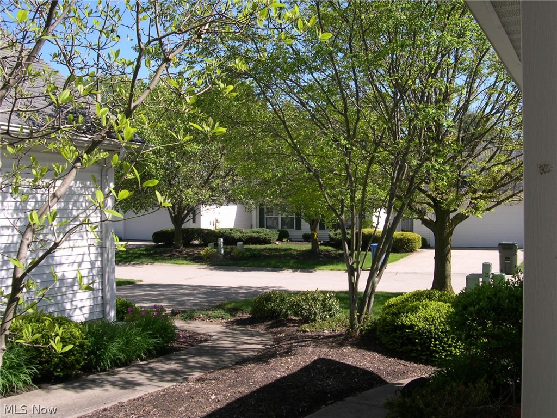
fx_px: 611
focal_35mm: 38
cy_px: 209
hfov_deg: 49.0
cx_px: 278
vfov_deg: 37.7
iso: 100
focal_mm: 8
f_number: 7.6
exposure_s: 1/95.7
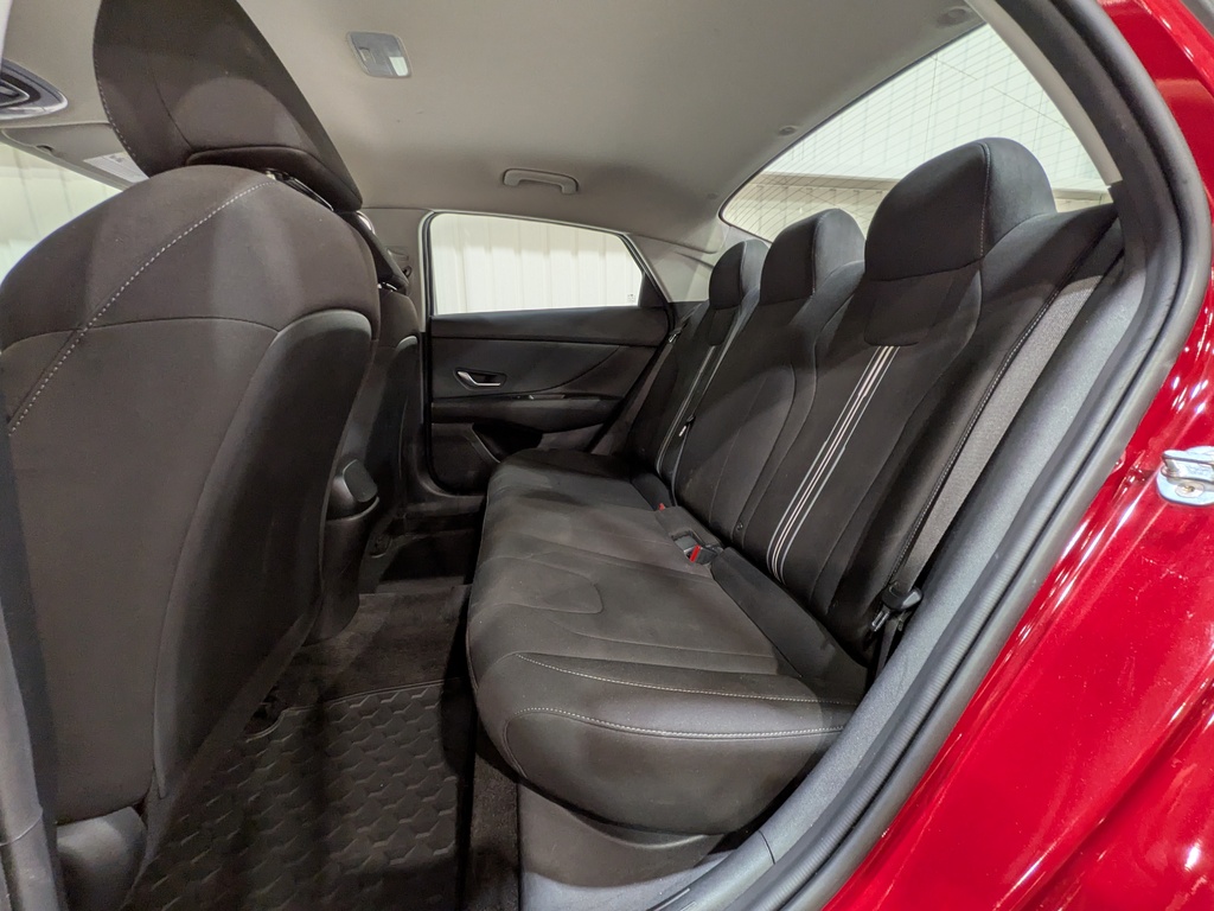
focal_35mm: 14
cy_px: 456
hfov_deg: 102.1
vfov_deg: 85.7
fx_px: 491
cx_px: 607
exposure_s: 1/33.3
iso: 99
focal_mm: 1.83
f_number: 2.2
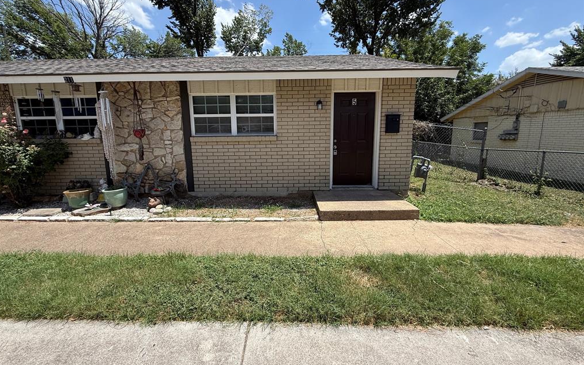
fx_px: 239
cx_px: 290
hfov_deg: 101.5
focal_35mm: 15
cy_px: 167
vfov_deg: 74.6
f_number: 2.2
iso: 50
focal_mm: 2.22
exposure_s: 1/1464
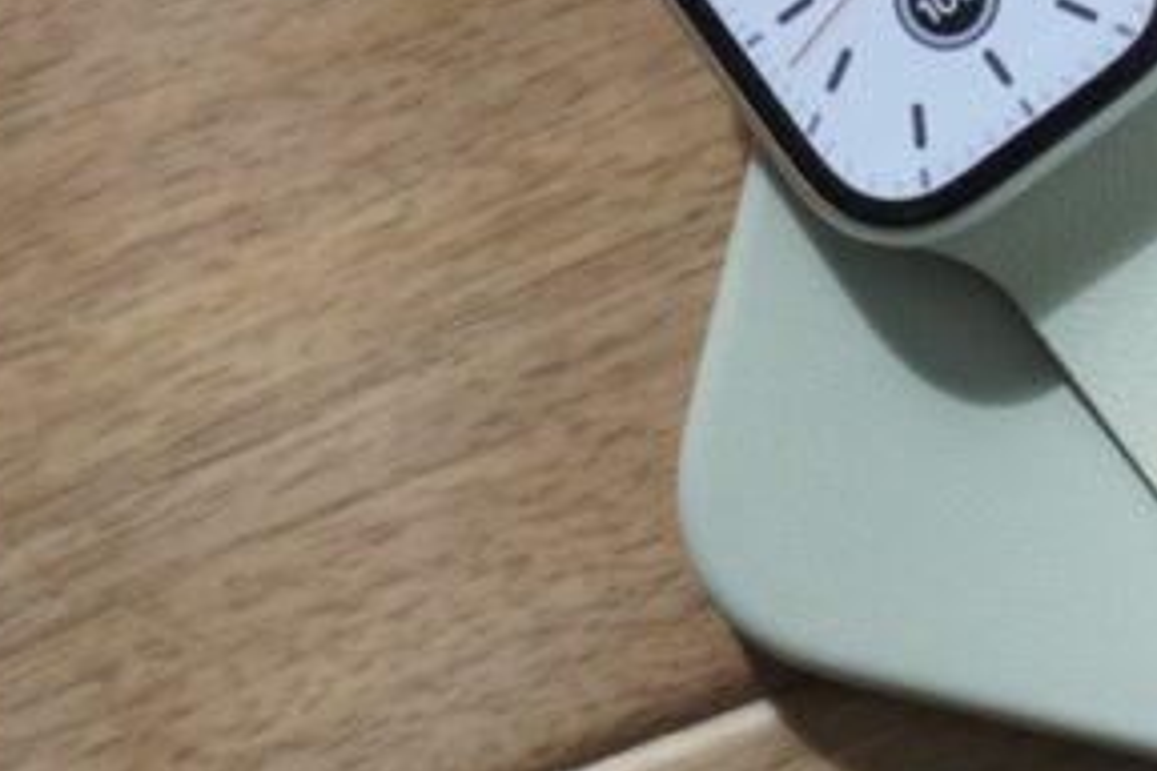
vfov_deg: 7.3
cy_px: -128
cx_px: 1354
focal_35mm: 187
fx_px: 6002
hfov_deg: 10.8
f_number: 6.3
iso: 320
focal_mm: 35
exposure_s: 1/60
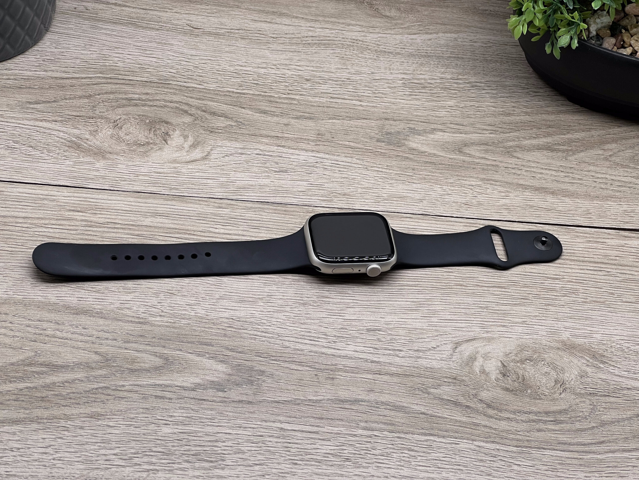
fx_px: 1421
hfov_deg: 25.3
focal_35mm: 77
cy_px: 240
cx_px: 320
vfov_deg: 19.1
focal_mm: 9
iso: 40
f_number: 2.8
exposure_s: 1/100
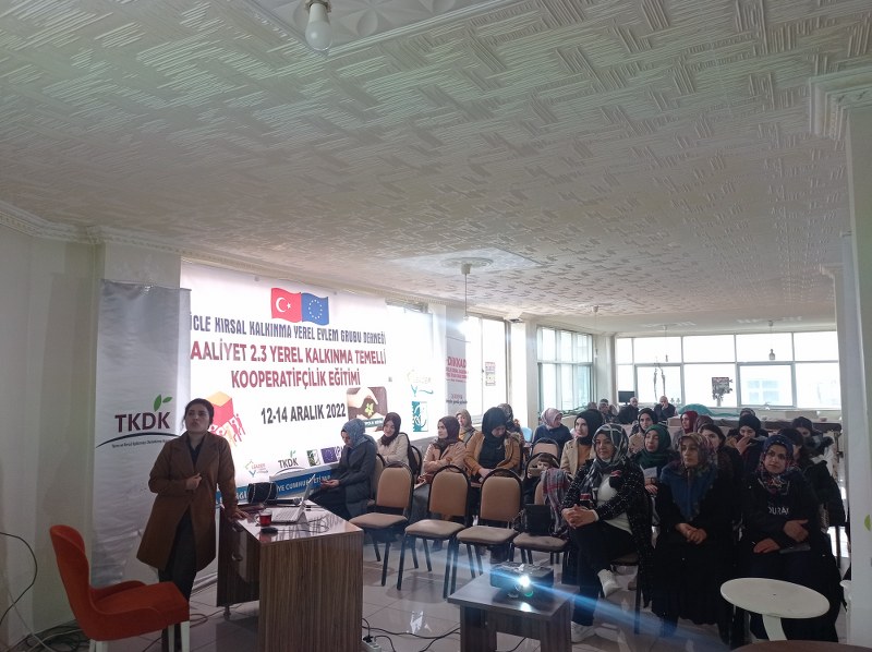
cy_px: 326
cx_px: 436
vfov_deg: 49.7
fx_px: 704
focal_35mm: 28
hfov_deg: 63.5
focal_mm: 4.7
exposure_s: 1/33.3
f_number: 1.79
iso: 269
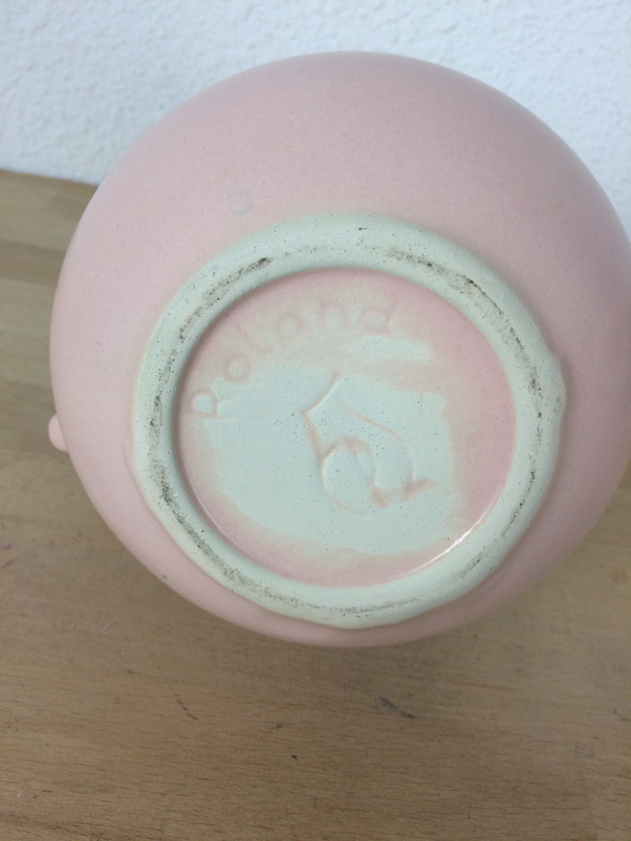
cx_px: 316
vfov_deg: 61.7
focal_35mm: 29
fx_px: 705
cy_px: 420
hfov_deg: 48.2
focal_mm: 4.15
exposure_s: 1/100
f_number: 2.2
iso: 64
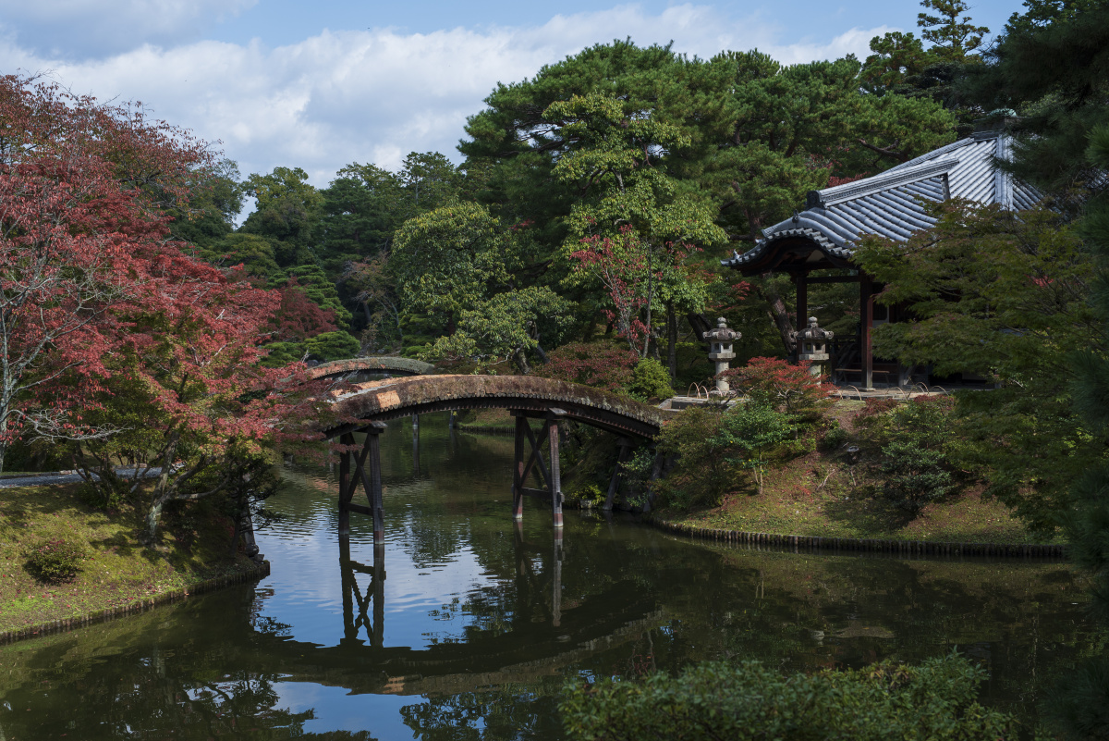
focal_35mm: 50
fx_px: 1541
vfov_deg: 27.0
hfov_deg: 39.6
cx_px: 554
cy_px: 370
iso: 100
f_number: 8
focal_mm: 50
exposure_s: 1/200
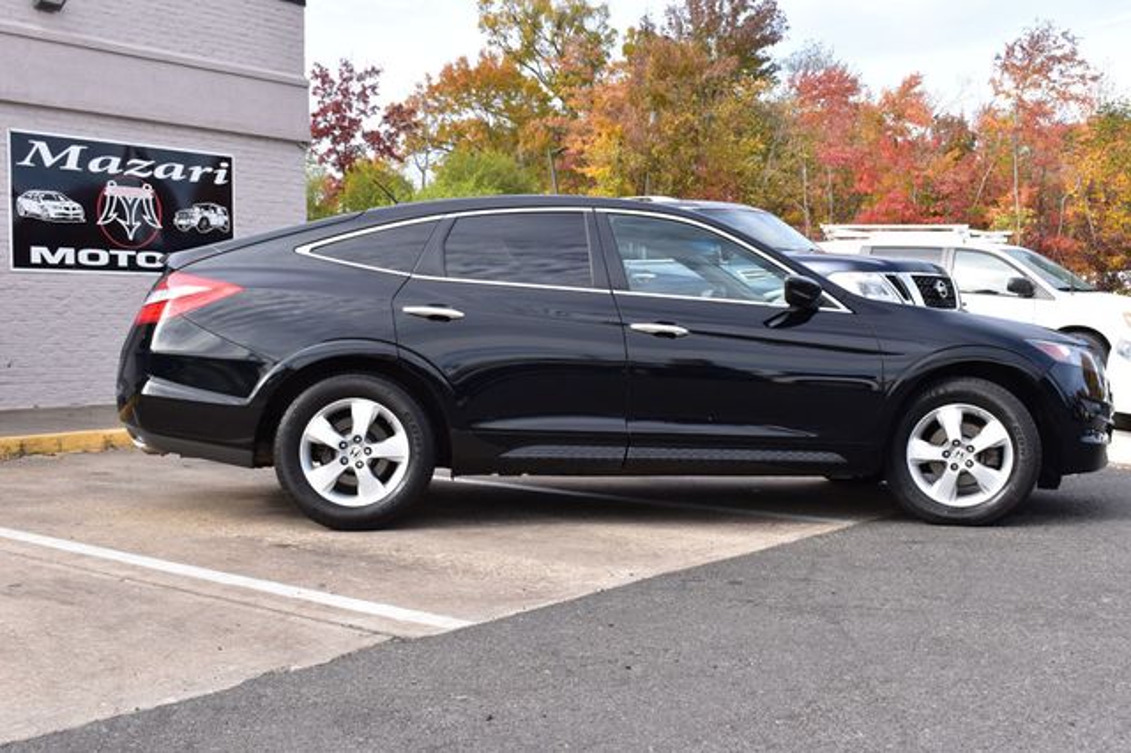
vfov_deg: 31.9
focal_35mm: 42
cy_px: 376
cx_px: 566
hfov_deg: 46.4
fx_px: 1319
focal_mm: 28
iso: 400
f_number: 10
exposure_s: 1/250
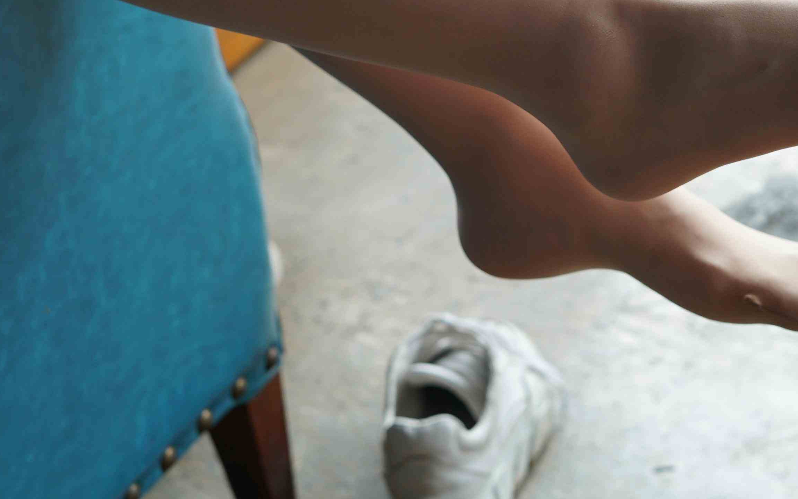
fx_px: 2044
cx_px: 477
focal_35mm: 94
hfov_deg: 22.1
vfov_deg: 13.7
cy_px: 25
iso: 250
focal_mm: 50
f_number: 5
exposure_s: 1/60
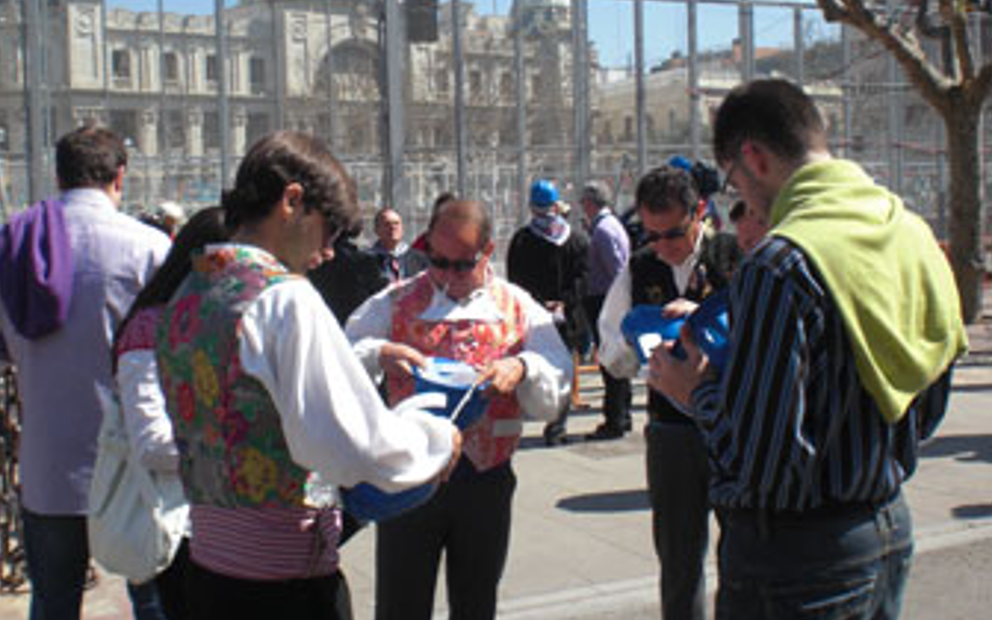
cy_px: 313
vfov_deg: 26.9
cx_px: 472
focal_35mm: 48
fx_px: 1298
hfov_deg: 41.8
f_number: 5.6
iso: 64
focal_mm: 6.3
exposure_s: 1/250
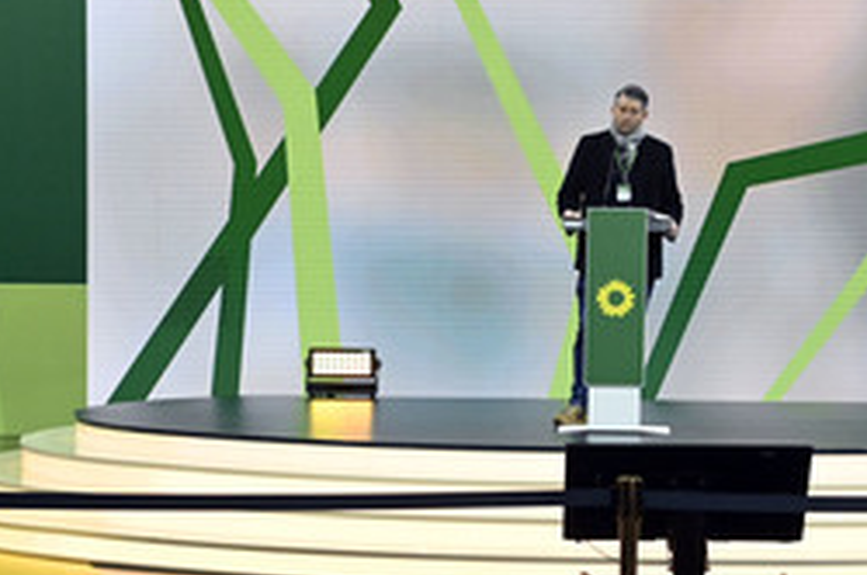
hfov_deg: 20.1
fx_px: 2429
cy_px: 218
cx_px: 626
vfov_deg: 13.5
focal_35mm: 101
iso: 8000
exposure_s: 1/320
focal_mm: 56
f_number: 5.6
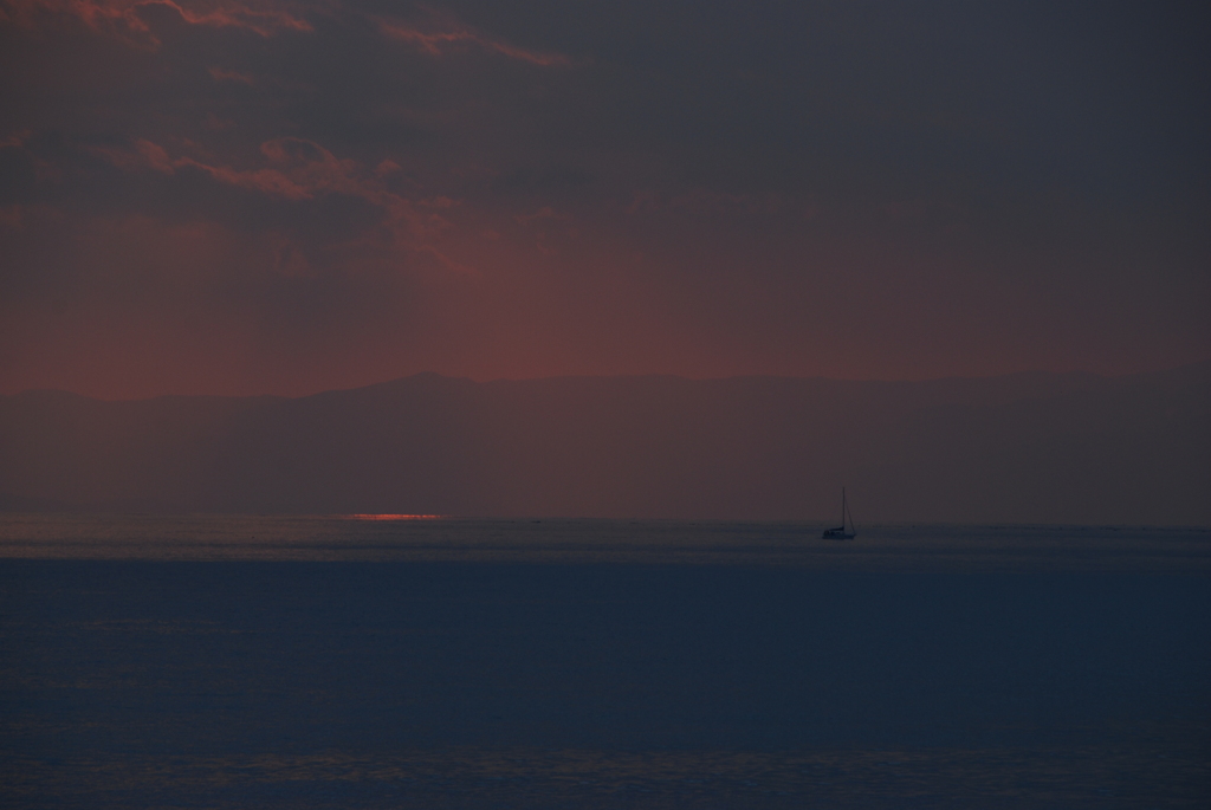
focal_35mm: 300
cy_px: 405
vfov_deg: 4.6
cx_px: 606
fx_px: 10102
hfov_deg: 6.9
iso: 100
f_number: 9
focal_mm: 200
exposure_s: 1/80
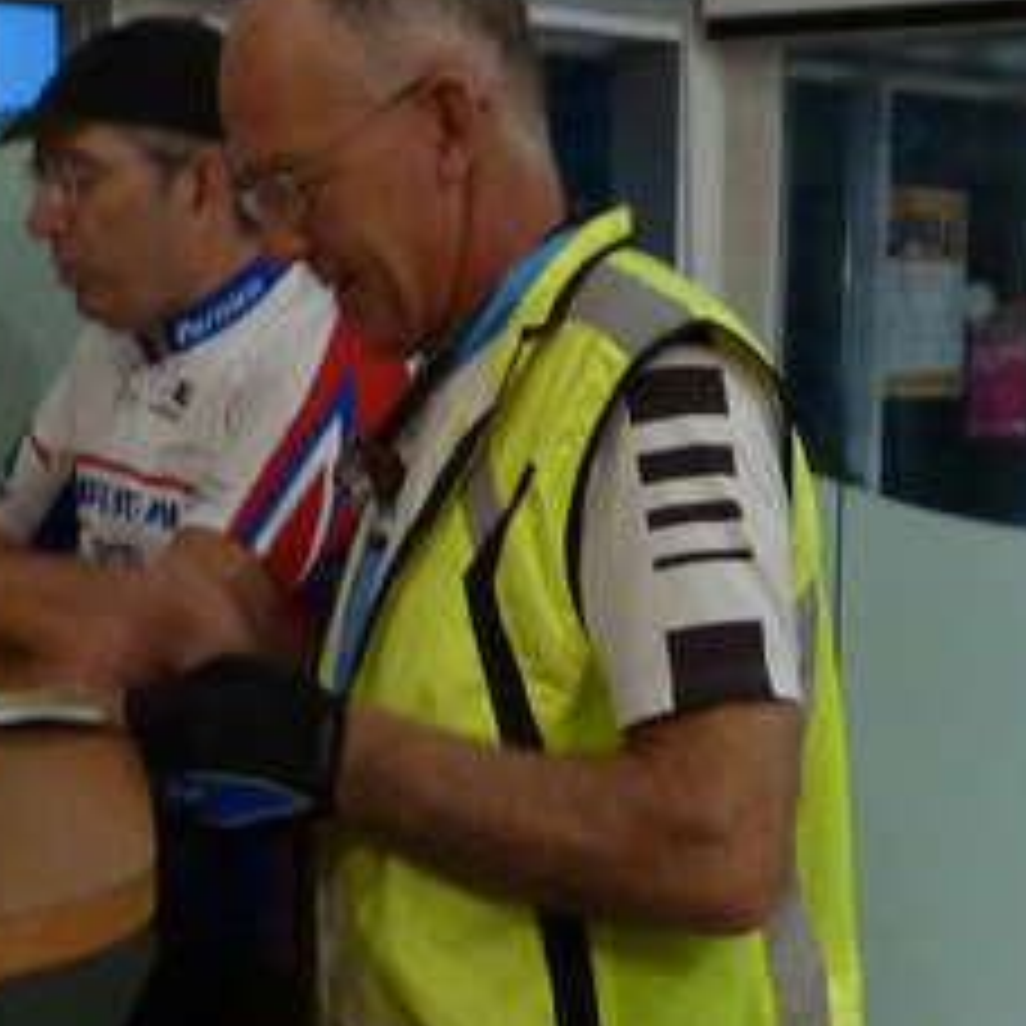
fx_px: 2649
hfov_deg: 21.8
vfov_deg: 21.7
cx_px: 346
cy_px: 801
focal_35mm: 79
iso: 400
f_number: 3.3
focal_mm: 4.1
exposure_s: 1/8
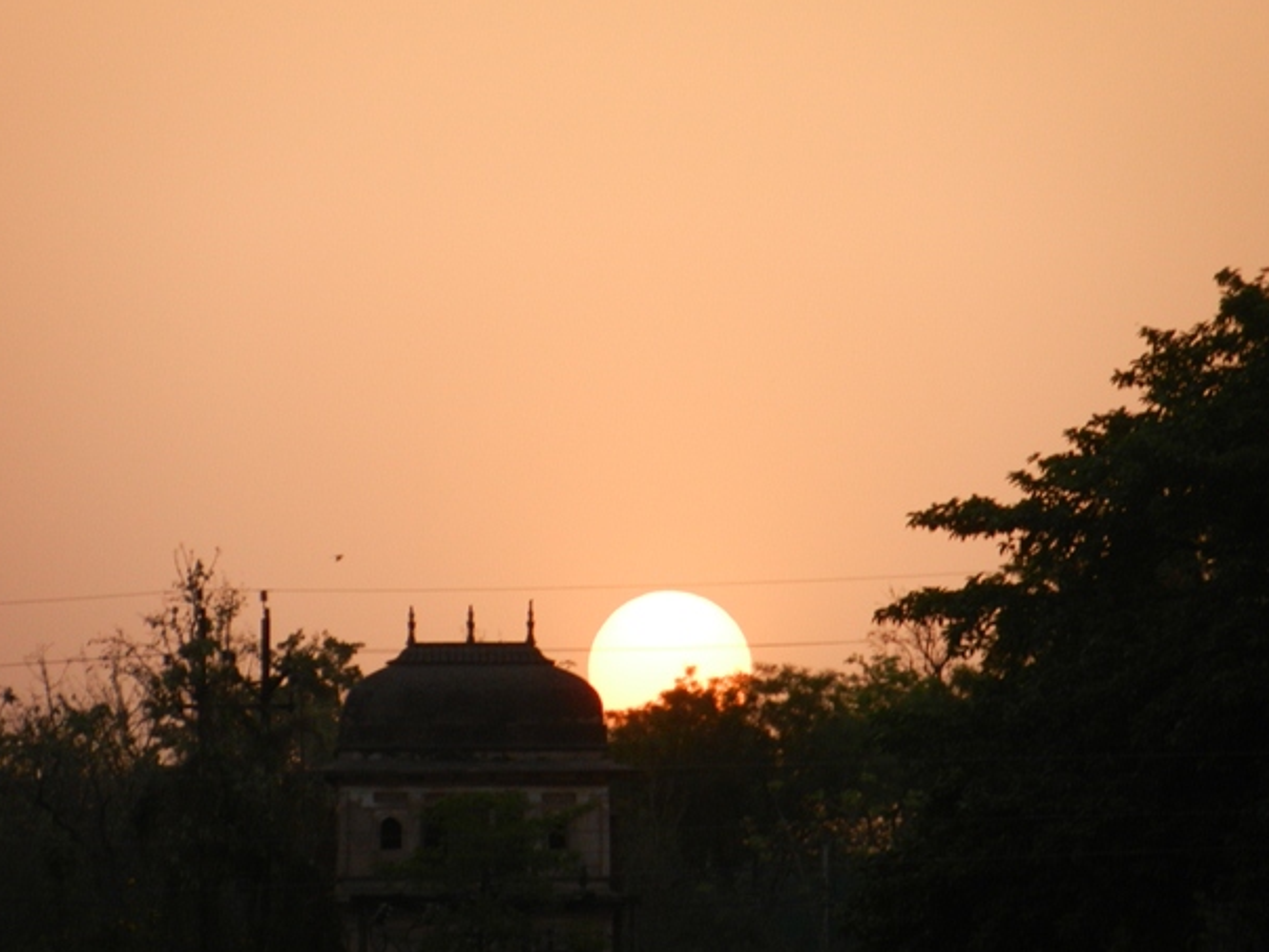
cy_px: 467
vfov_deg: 3.1
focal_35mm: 477
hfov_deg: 4.2
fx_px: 17487
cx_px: 611
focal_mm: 81
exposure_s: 1/250
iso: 360
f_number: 5.9
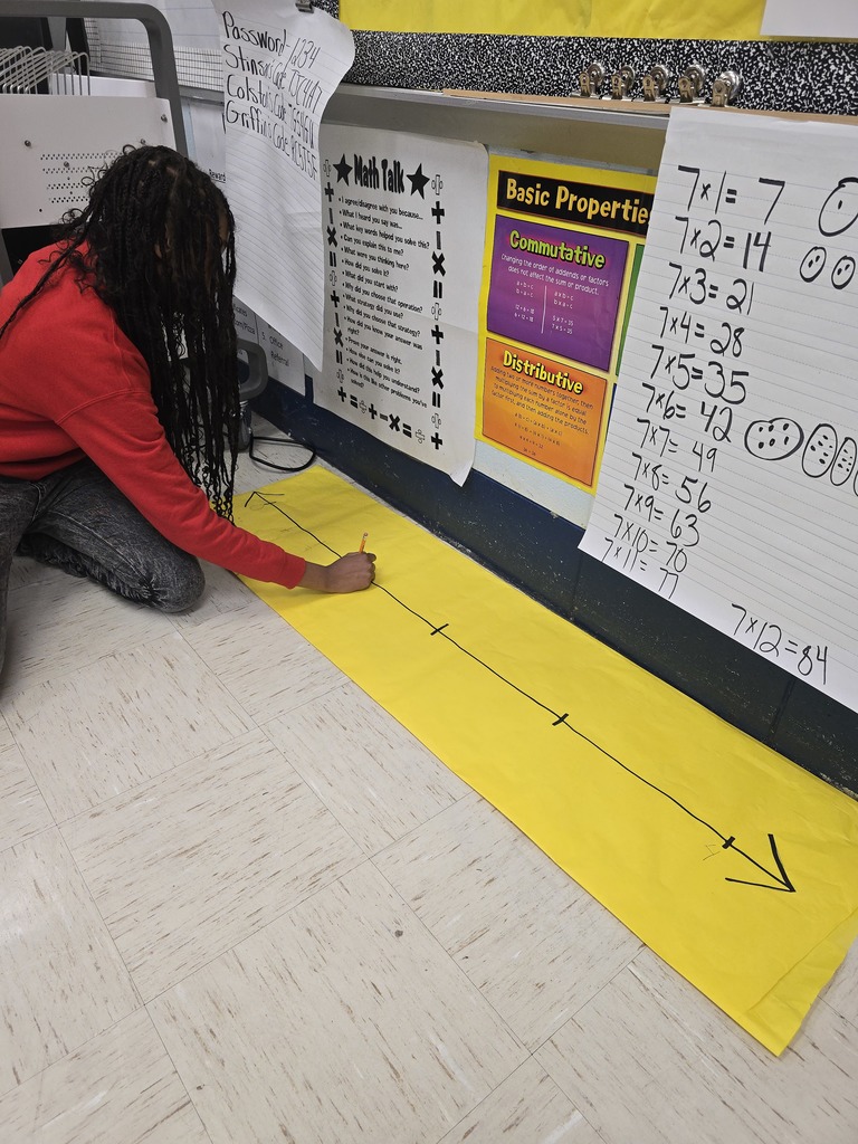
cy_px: 572
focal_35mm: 23
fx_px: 760
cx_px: 429
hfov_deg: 58.9
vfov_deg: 73.9
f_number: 1.7
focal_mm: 6.3
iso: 125
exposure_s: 1/120
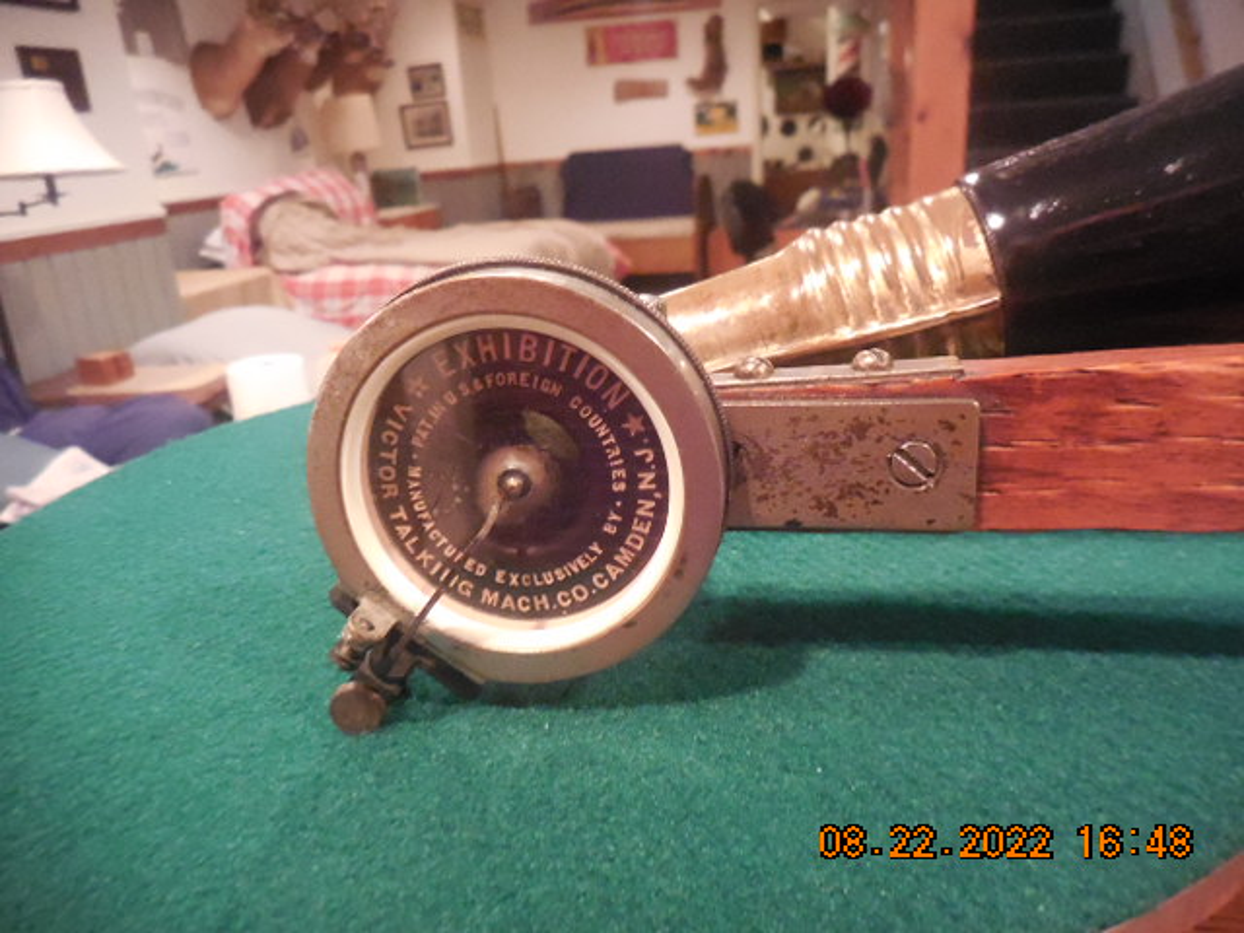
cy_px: 466
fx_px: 898
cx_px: 622
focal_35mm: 25
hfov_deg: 69.4
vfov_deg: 54.9
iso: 1600
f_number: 3.7
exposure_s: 1/15
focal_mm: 4.5
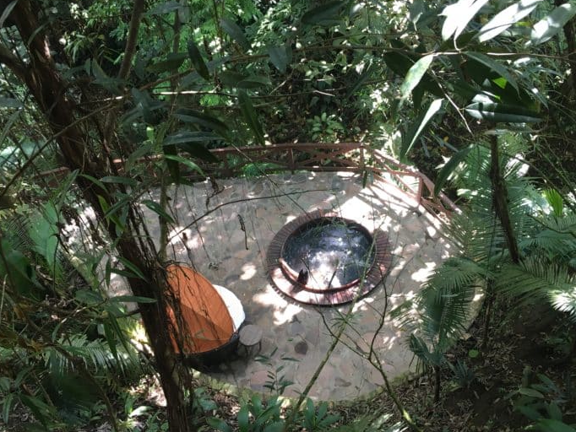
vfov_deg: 41.8
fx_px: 566
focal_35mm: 34
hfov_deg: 53.8
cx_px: 319
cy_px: 227
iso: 64
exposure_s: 1/30
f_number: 2.2
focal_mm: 4.15
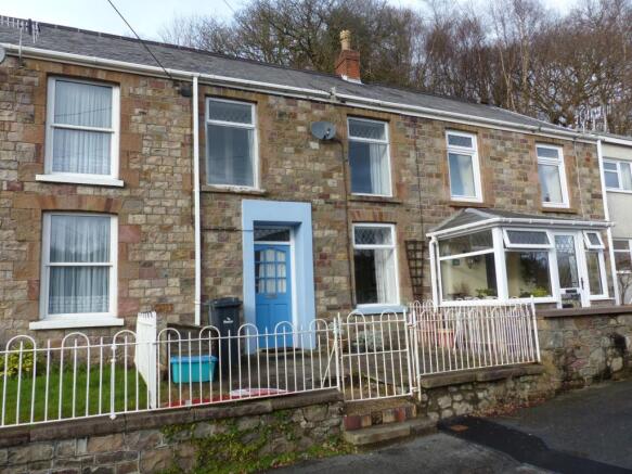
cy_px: 237
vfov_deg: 54.9
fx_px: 456
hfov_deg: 69.4
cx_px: 316
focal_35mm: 25
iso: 100
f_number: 4
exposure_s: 1/160
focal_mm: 4.5
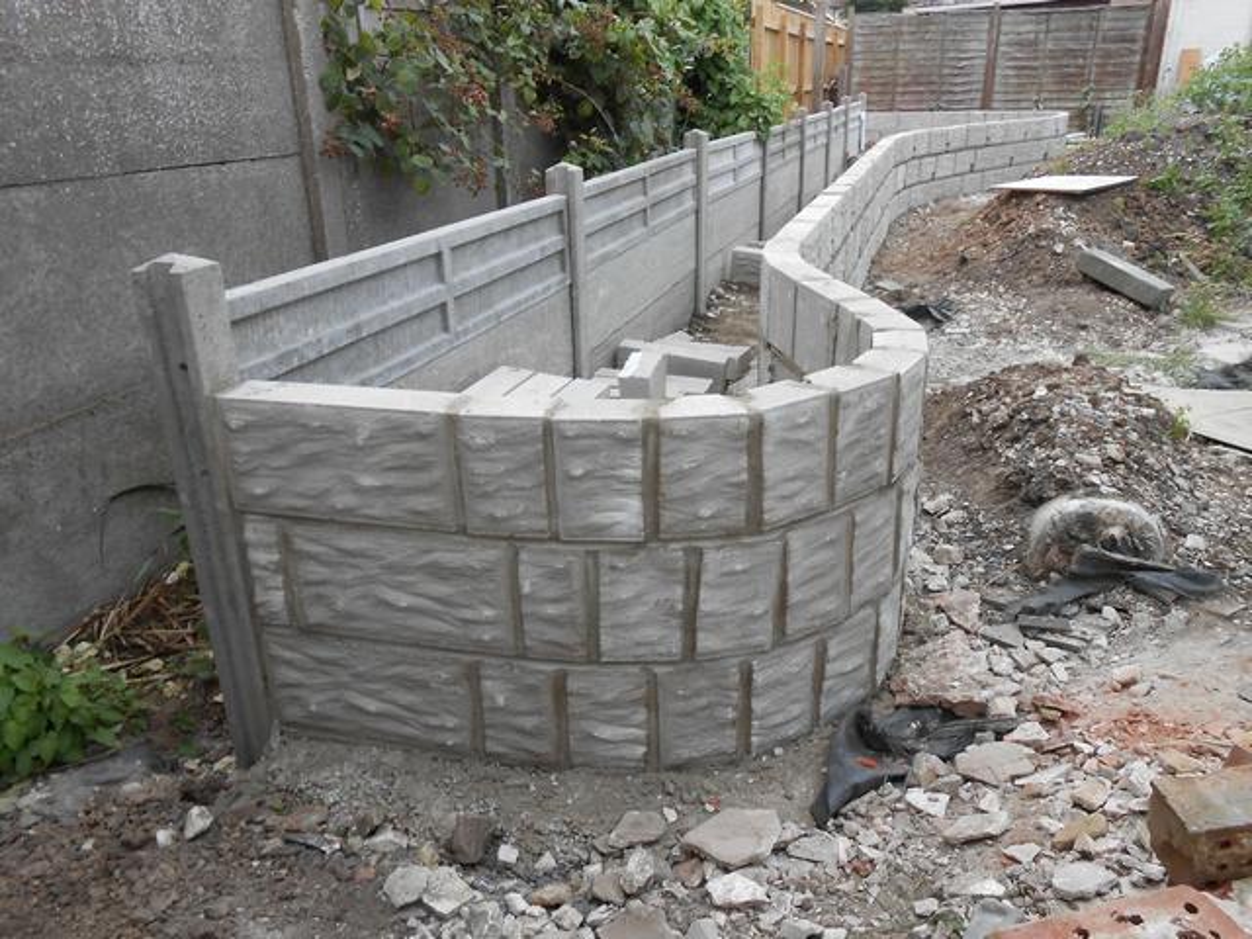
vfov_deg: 53.1
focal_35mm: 26
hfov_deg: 67.3
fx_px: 940
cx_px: 626
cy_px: 470
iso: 80
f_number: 3.5
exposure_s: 1/30
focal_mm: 4.6
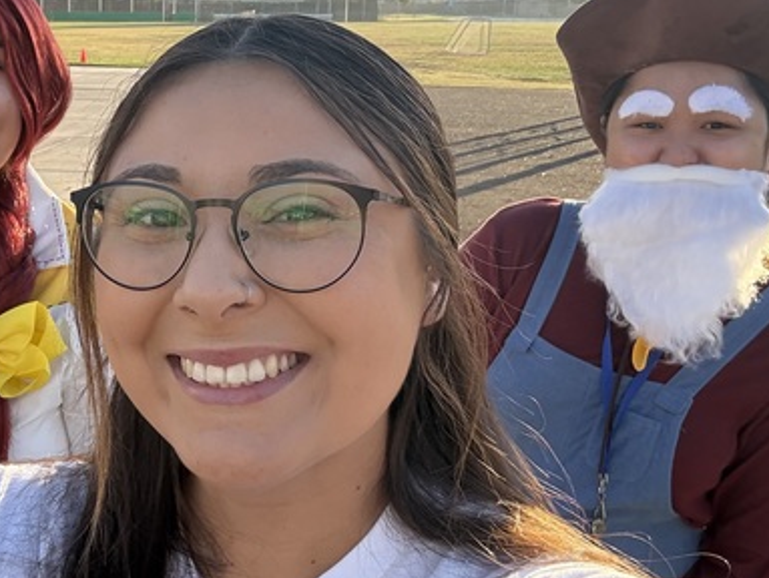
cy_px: 201
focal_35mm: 48
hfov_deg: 37.9
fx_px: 1067
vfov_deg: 30.1
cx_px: 135
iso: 40
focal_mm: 2.69
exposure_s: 1/264
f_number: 1.9
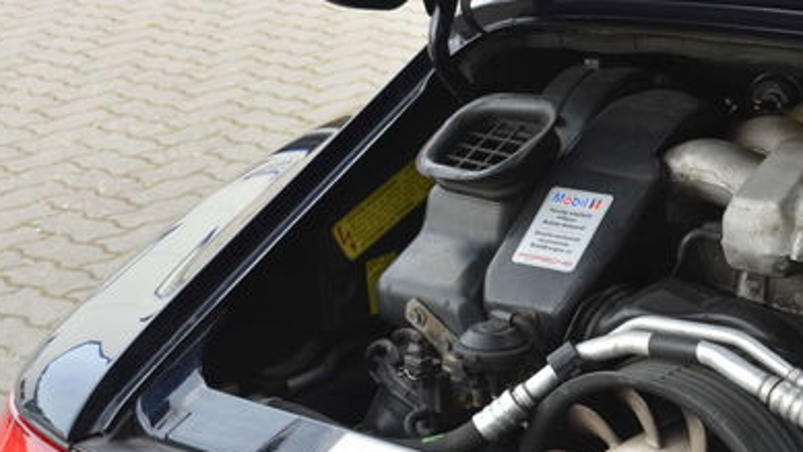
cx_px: 764
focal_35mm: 99
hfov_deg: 21.0
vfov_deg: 12.1
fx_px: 2108
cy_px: 442
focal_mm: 32
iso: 125
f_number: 5.6
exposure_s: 1/60
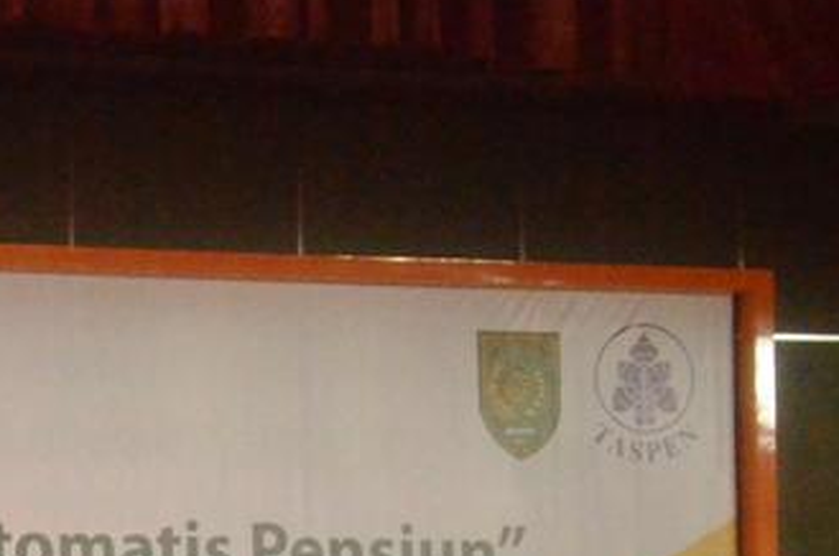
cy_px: 681
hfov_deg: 12.2
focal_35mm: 164
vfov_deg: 8.3
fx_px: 3804
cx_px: -293
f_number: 4.5
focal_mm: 35
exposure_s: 1/125
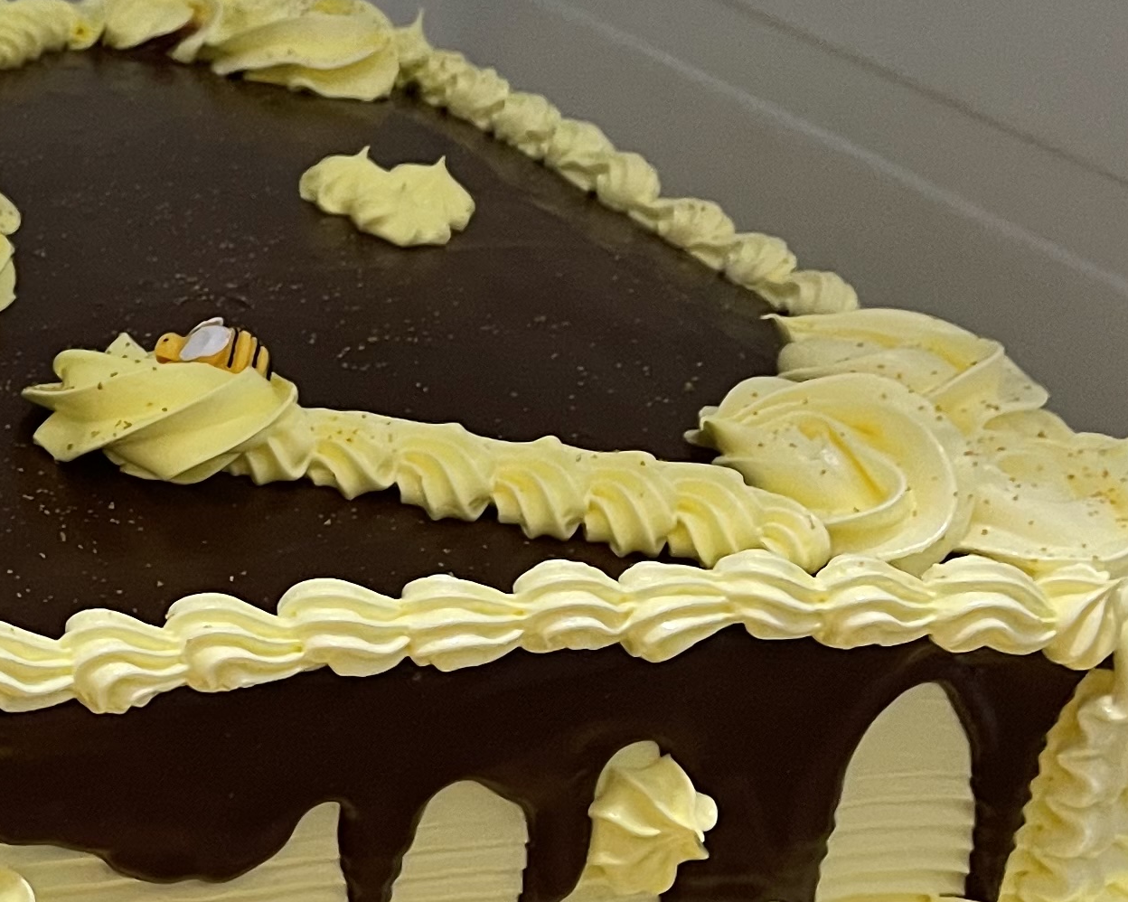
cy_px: 237
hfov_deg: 20.9
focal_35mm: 82
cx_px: -393
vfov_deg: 18.6
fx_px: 2737
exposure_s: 1/40
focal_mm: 5.1
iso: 400
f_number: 1.6
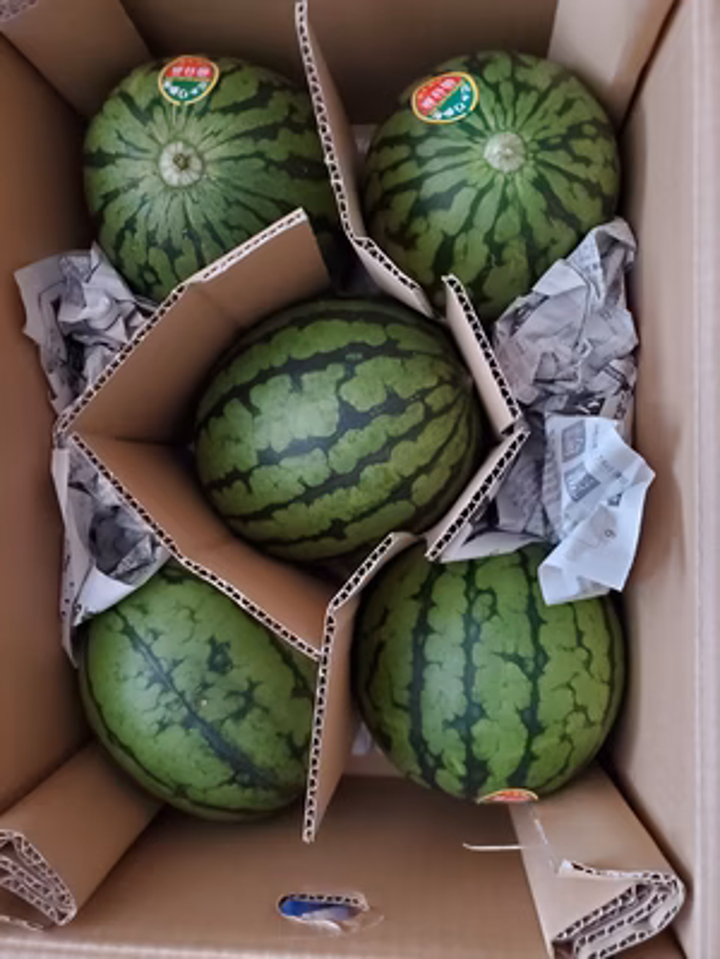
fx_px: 721
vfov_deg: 67.3
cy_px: 480
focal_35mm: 26
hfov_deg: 53.1
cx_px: 360
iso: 1000
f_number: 1.5
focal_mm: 4.3
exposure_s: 1/9
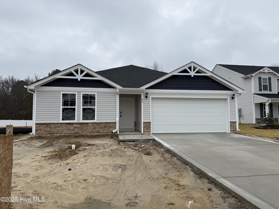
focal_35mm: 24
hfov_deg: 71.6
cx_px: 140
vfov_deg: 56.8
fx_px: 193
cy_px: 104
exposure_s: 1/2169
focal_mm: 6.76
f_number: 1.78
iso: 80
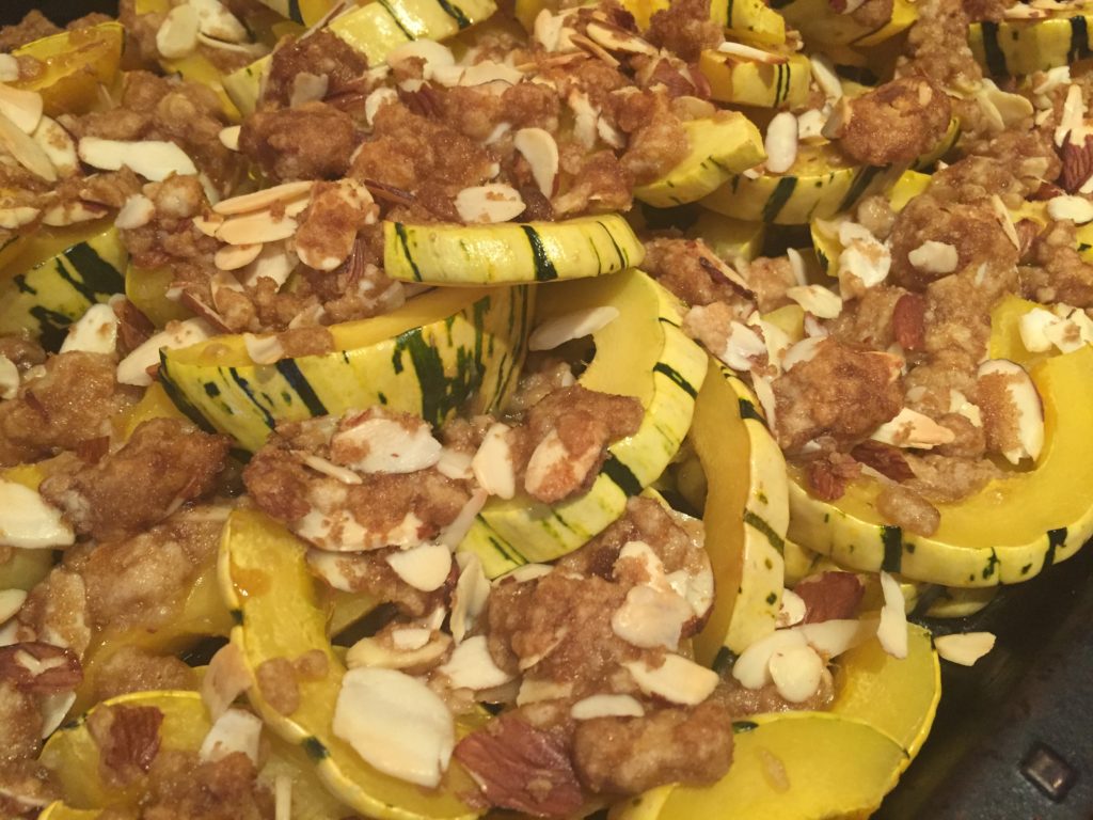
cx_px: 546
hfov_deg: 61.7
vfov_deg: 48.2
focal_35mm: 29
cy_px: 410
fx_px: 916
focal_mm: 4.15
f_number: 2.2
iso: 160
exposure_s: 1/30
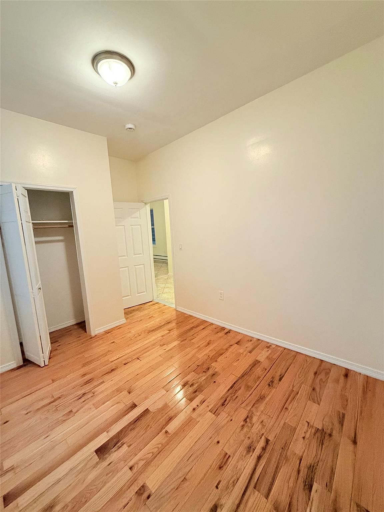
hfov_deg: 85.7
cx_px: 192
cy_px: 256
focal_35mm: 14
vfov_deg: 102.1
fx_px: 207
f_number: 2.2
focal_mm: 2.22
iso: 400
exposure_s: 1/60
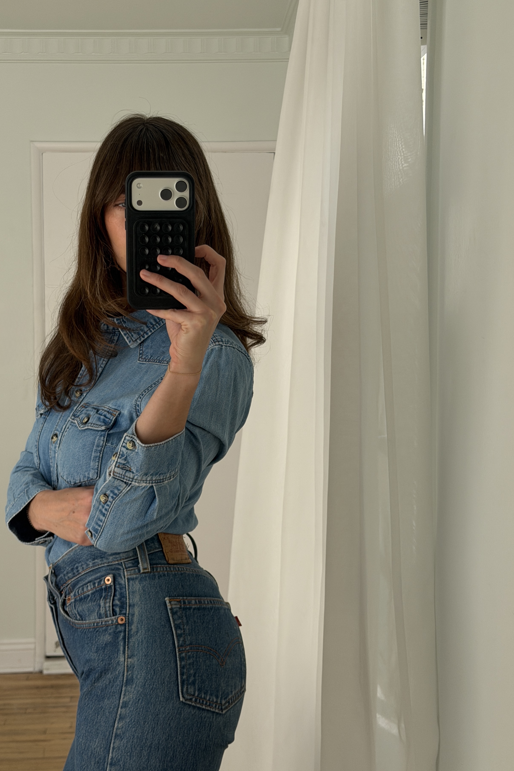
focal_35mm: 50
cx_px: 238
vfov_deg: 39.6
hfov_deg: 27.0
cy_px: 385
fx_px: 1071
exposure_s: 1/951
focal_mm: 6.76
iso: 64
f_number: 1.78
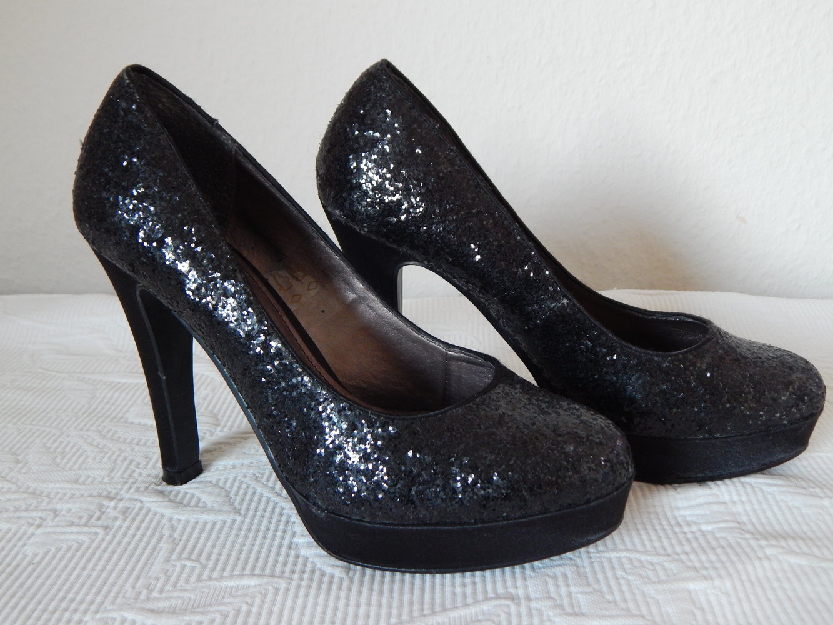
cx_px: 416
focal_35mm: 35
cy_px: 312
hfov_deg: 52.6
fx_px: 842
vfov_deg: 40.7
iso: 400
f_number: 3.3
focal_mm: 6.1
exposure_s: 1/20
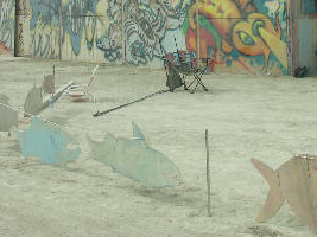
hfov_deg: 25.4
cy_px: 18
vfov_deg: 19.0
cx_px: 236
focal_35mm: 76
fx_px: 696
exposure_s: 1/500
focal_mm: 9.8
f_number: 9
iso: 100
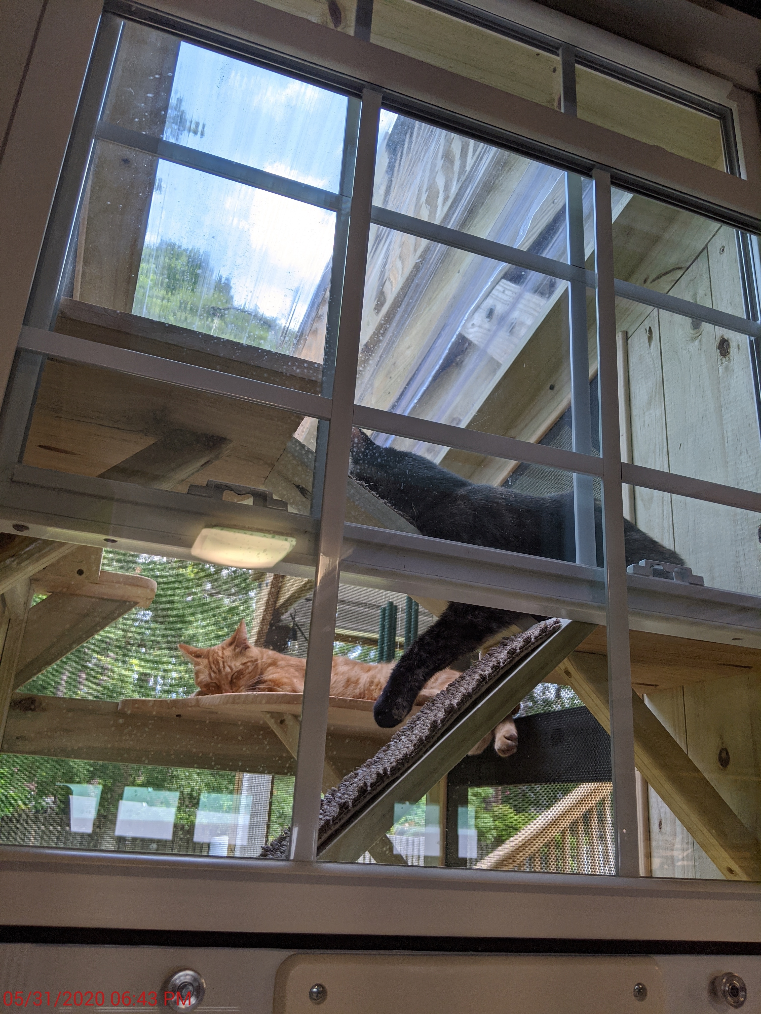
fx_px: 791
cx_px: 380
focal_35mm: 27
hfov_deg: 51.4
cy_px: 507
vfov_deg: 65.3
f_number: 1.8
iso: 48
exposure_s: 1/138
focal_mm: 4.44
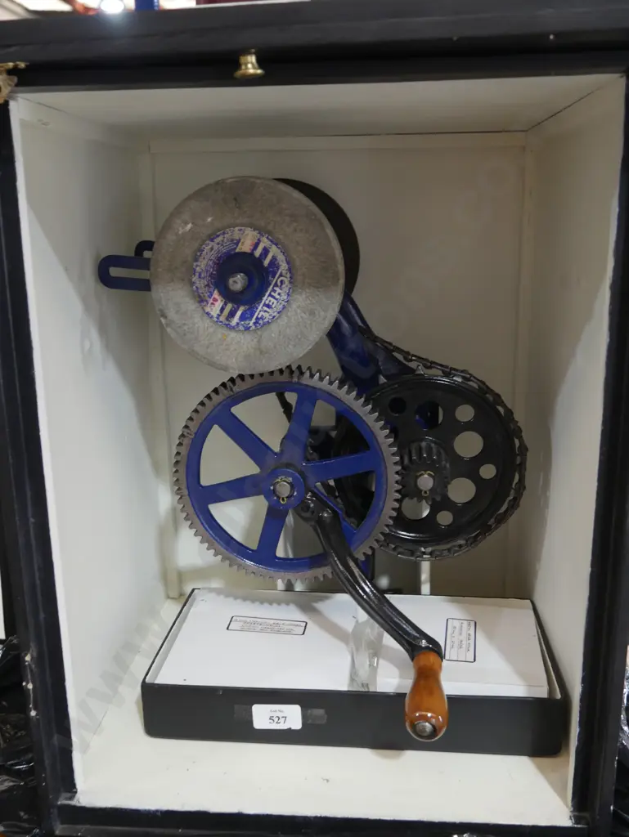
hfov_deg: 44.2
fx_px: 775
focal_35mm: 32
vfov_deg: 56.8
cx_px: 314
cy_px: 418
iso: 800
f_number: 3.6
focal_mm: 16
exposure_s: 1/60
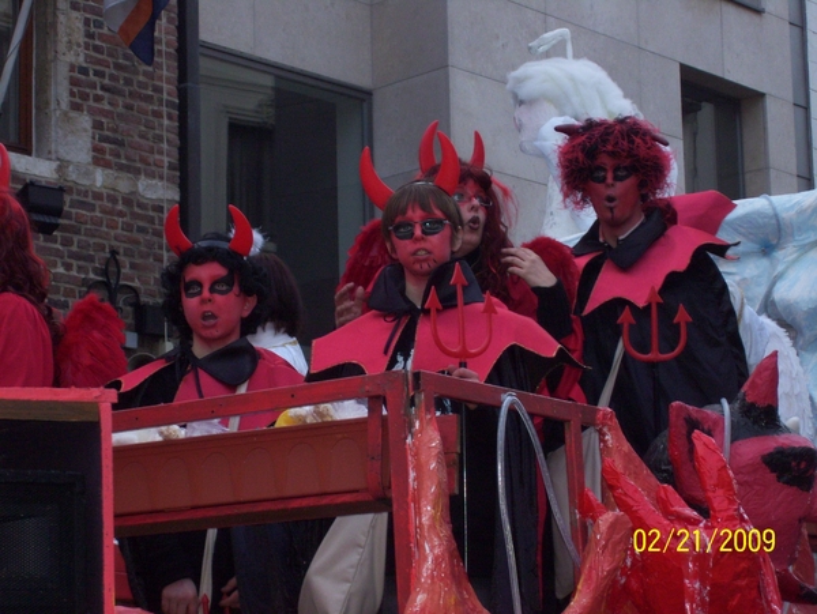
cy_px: 307
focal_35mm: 108
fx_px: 2551
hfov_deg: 18.2
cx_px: 408
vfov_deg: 13.7
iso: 200
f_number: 4.6
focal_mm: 18
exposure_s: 1/80
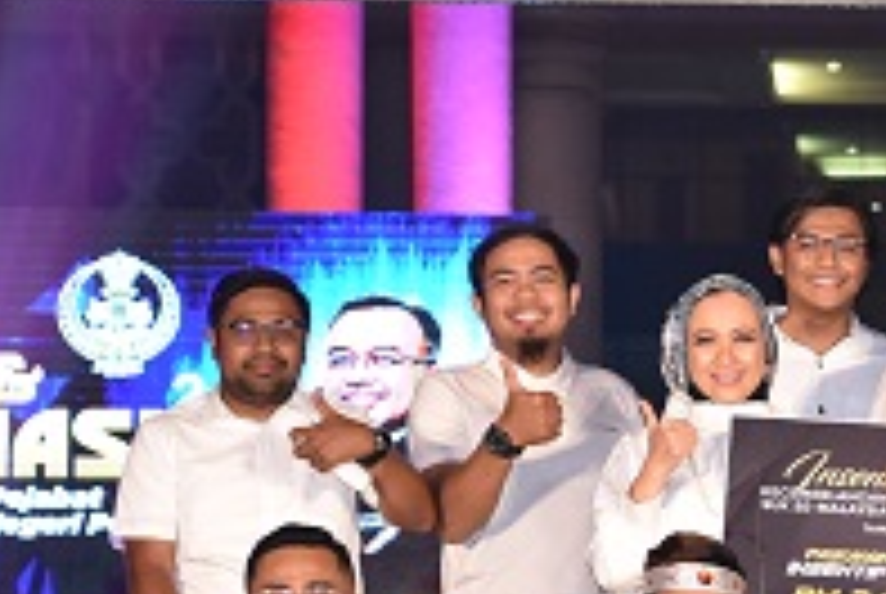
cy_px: 574
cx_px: 1268
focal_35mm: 171
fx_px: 4215
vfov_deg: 8.0
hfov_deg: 11.6
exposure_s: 1/320
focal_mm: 55
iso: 3200
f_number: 4
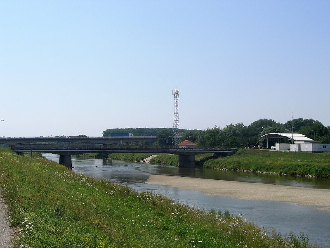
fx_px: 439
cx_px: 165
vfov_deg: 31.5
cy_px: 124
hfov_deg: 41.2
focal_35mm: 46
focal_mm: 7.56
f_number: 4.7
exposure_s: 1/800
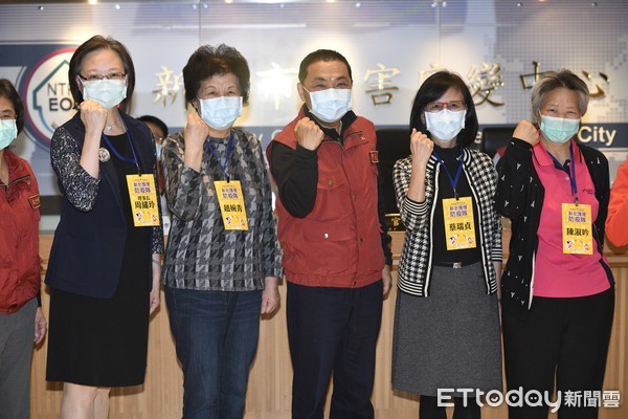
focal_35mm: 92
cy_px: 210
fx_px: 1605
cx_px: 314
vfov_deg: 14.9
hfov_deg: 22.1
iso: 1250
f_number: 5
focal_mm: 92
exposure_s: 1/200
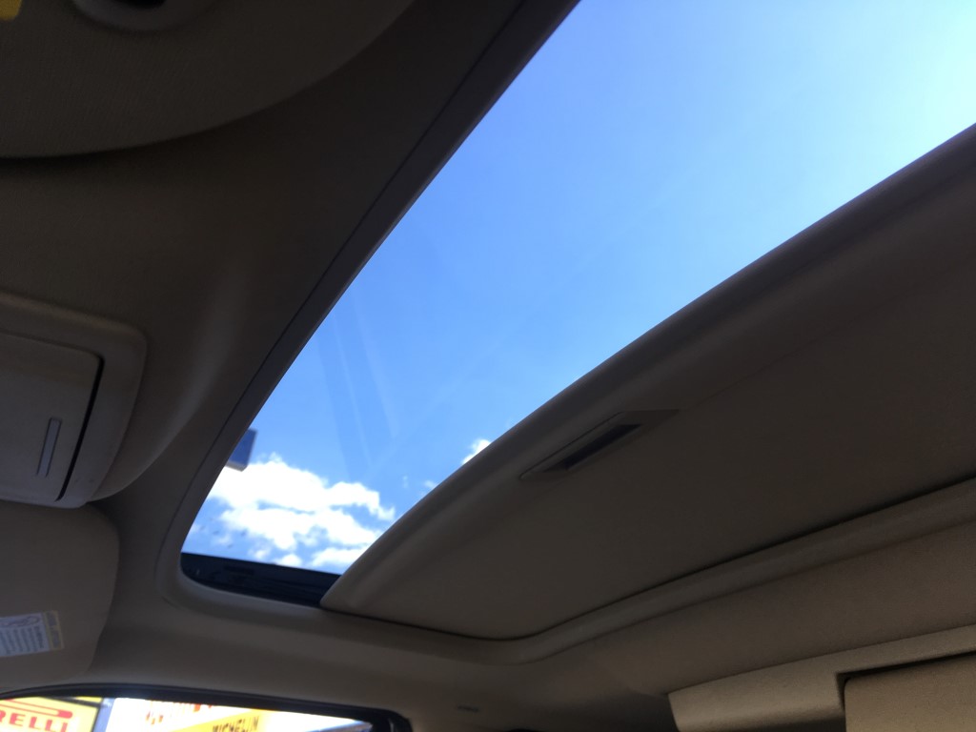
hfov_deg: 61.7
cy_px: 366
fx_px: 818
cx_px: 488
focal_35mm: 29
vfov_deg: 48.2
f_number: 2.2
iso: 25
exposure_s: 1/60
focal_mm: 4.15
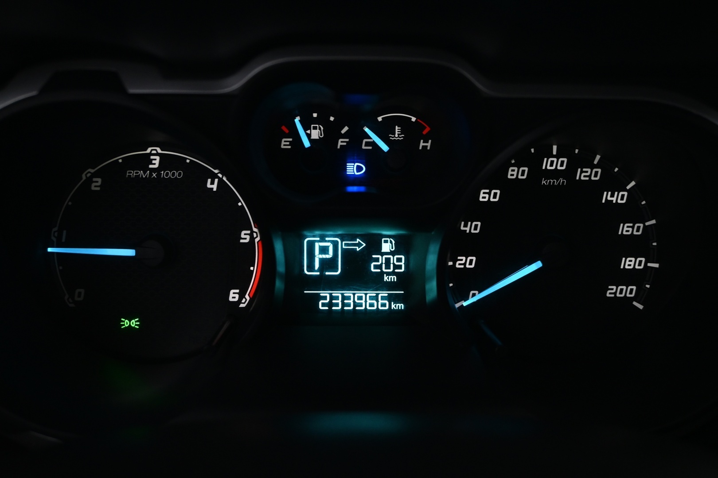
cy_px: 239
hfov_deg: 57.2
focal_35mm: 33
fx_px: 658
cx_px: 359
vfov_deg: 40.0
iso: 1600
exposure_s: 1/20
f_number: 4.5
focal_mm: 22
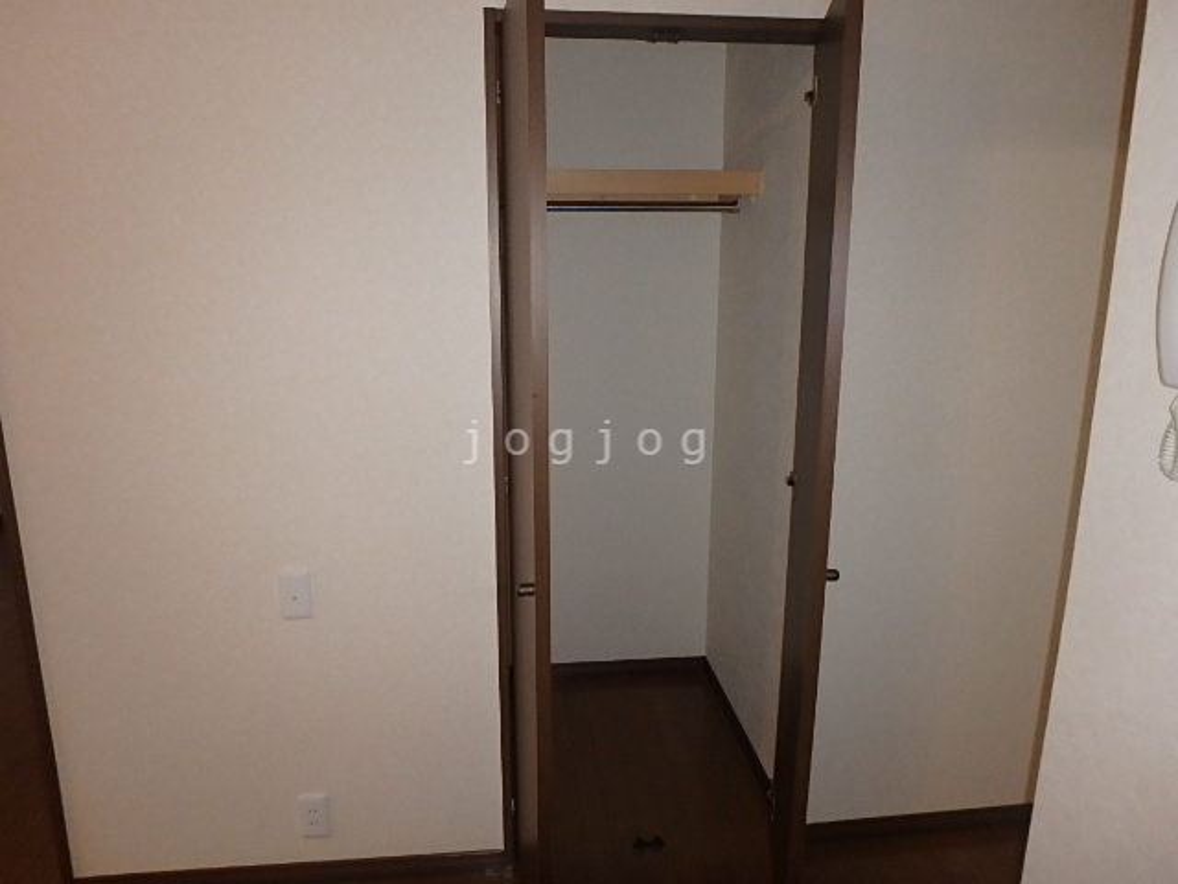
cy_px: 442
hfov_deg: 79.0
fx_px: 715
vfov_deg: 63.4
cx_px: 589
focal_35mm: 21
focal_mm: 3.7
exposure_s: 1/30
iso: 400
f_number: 3.5
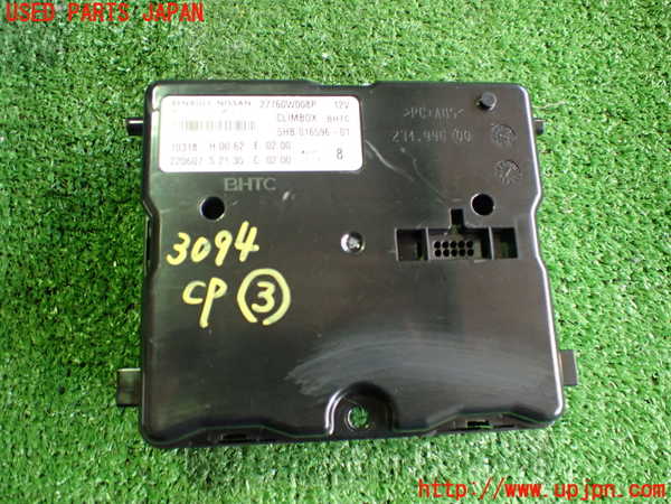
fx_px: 582
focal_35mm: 30
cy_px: 252
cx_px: 336
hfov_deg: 60.0
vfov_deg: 46.8
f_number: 2.3
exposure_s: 1/60
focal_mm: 5.4
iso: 800
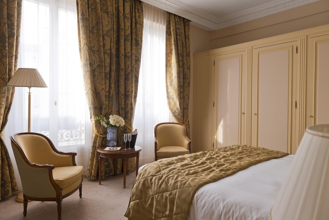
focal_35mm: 24
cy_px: 110
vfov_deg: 53.2
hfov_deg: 73.7
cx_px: 164
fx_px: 219
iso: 100
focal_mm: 24
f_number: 6.3
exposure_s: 1/15
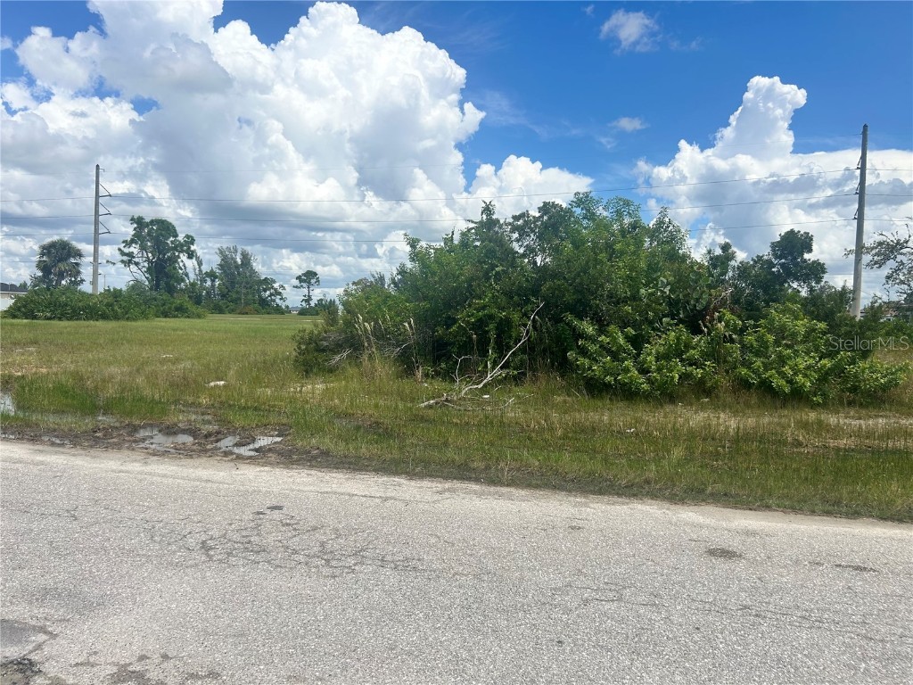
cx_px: 456
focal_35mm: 26
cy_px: 342
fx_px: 686
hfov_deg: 67.3
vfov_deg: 53.1
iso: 50
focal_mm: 5.7
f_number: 1.5
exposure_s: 1/6579
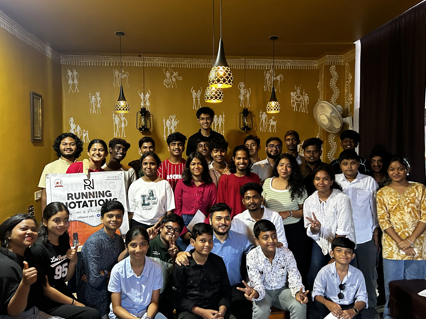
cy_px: 163
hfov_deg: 60.0
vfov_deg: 46.8
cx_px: 213
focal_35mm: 30
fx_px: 369
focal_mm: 5.7
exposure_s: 1/33
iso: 640
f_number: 1.5
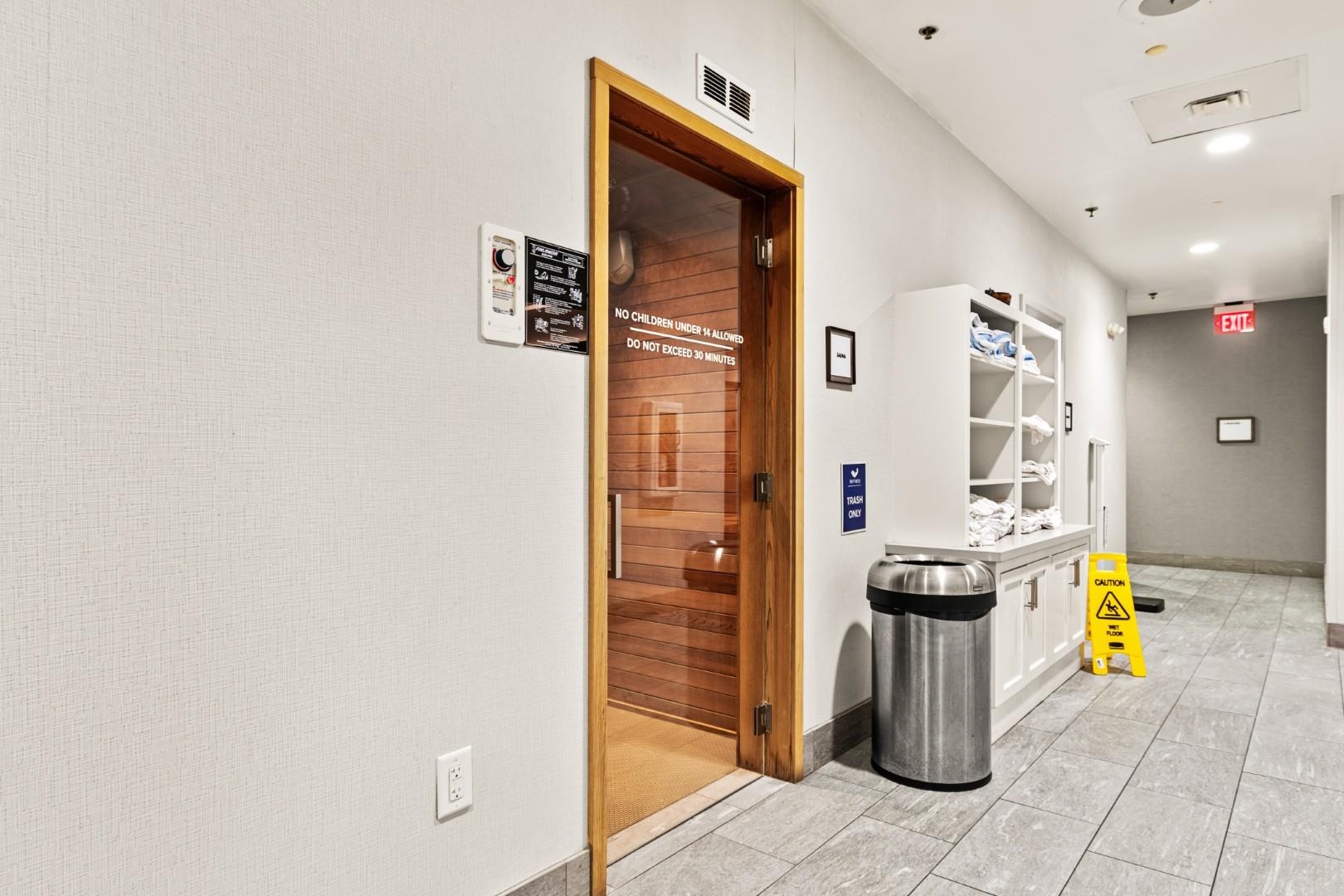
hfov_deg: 84.0
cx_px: 672
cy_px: 448
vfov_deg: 61.9
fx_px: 747
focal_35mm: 20
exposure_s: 1/2
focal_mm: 10
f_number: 4.5
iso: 100
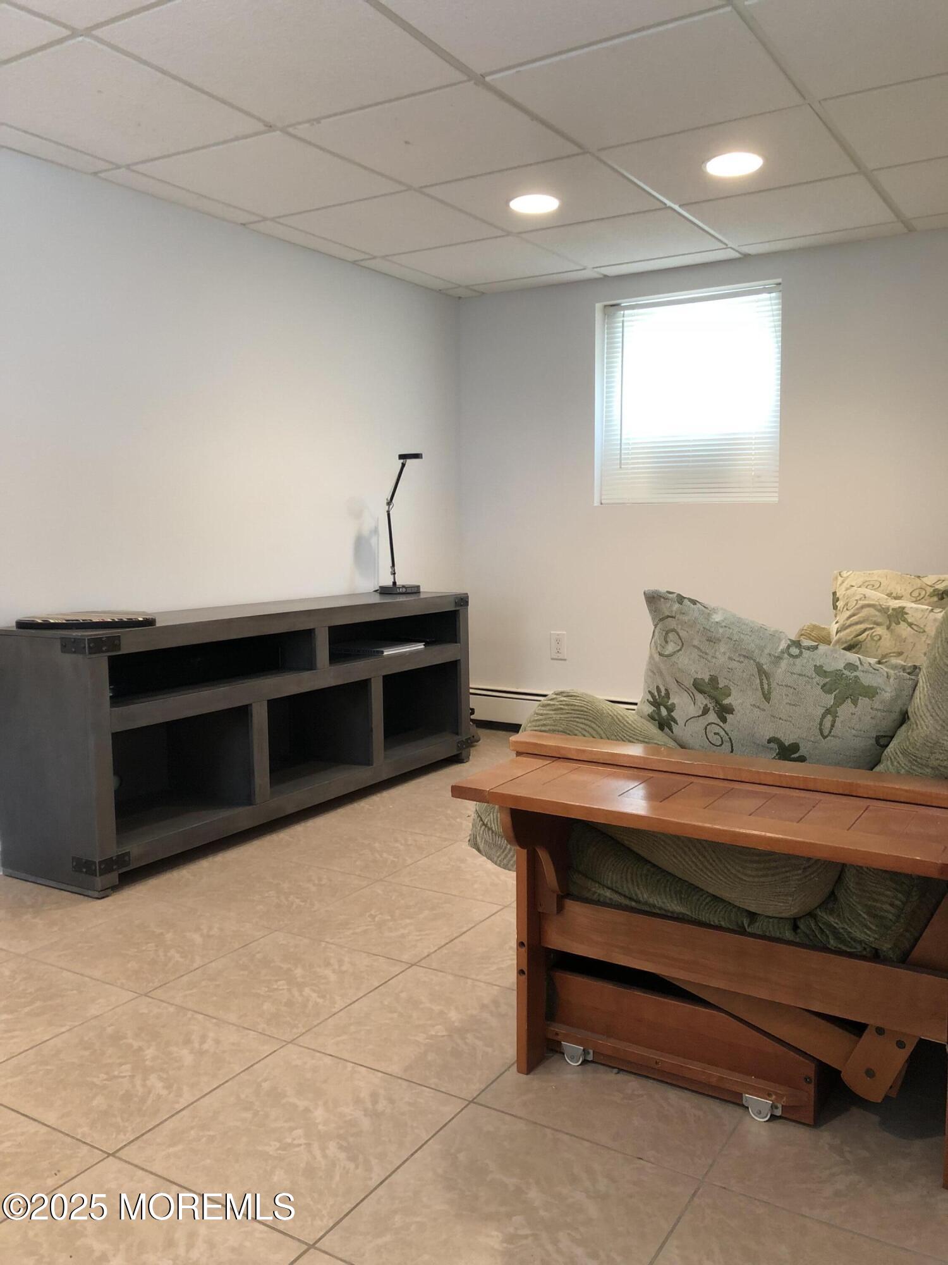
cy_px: 632
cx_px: 474
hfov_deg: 49.7
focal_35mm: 28
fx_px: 1022
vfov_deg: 63.4
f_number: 1.8
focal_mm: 4
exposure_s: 1/15
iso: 50
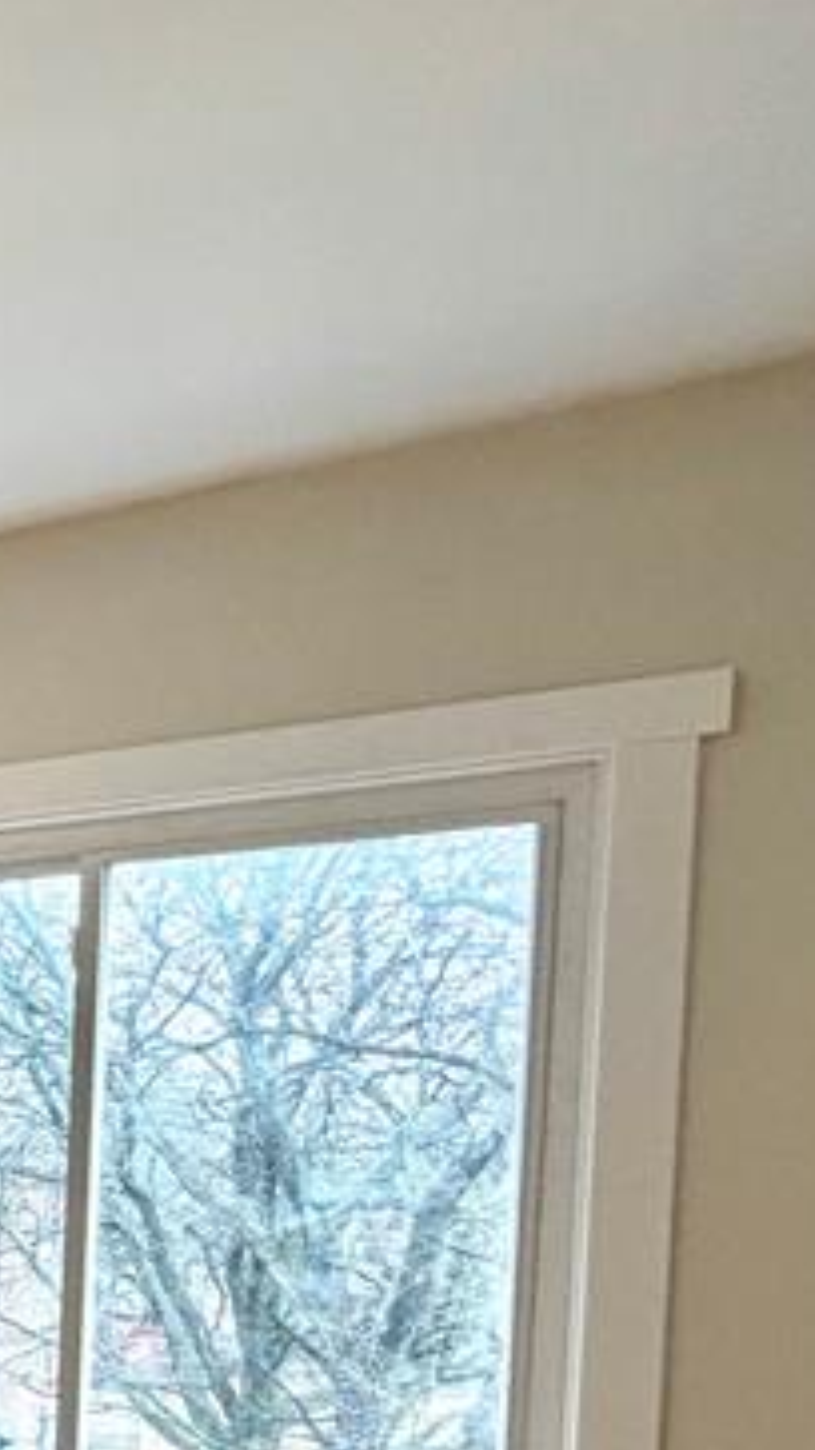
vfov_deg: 43.8
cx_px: -987
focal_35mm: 43
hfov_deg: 16.6
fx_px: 1653
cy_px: 1262
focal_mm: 2.22
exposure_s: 1/120
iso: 200
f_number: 2.2
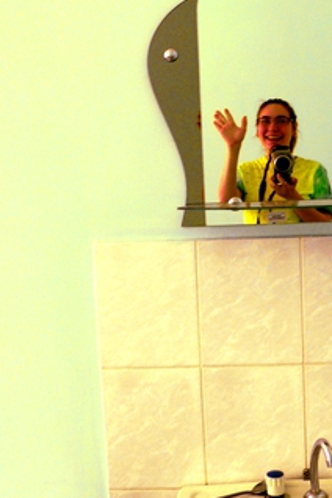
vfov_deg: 31.9
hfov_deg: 21.0
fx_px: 871
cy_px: 282
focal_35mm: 63
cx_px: 312
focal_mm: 7.4
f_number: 2.8
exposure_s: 1/40
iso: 100
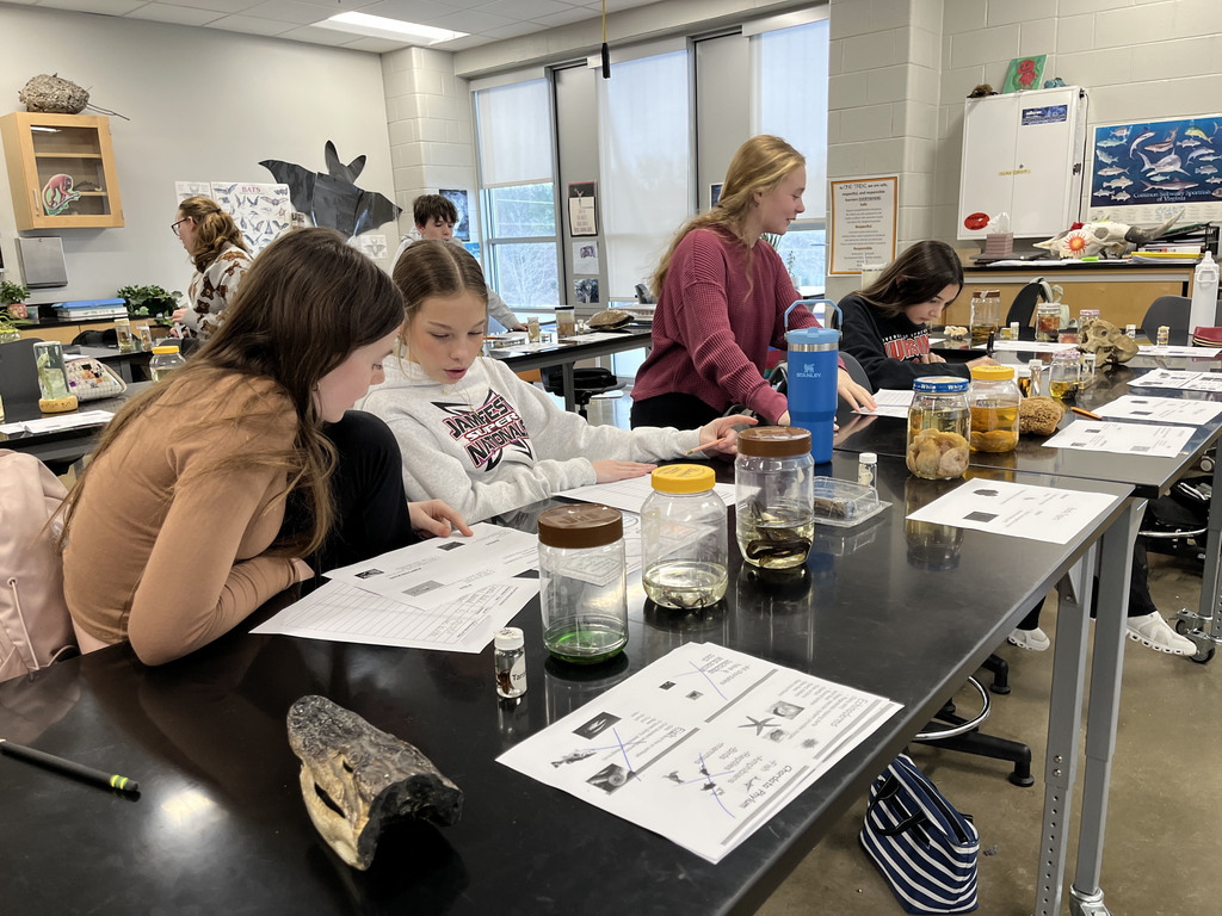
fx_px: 918
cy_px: 458
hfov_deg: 67.3
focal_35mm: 26
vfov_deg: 53.1
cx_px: 611
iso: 125
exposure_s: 1/120
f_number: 1.6
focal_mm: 5.1
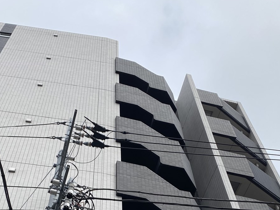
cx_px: 118
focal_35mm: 56
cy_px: 212
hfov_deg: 34.3
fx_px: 453
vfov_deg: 24.8
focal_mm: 4.25
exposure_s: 1/565
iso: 32
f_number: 1.8
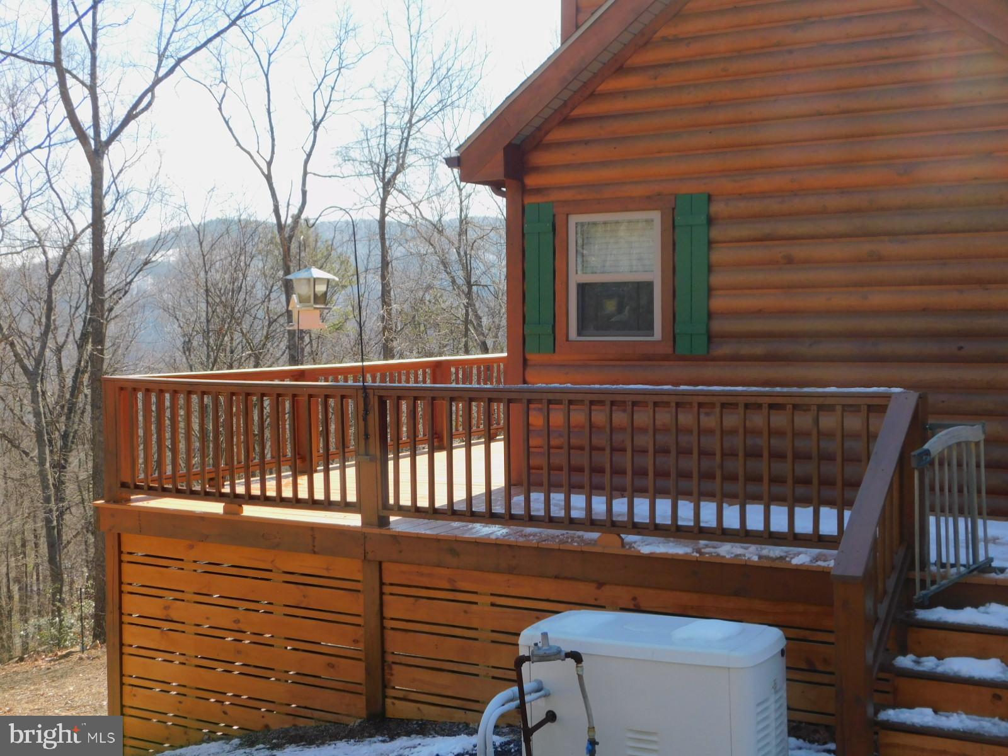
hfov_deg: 42.1
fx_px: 1310
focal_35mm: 45
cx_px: 504
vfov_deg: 32.2
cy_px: 378
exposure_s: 1/400
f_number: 3.7
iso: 125
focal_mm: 8
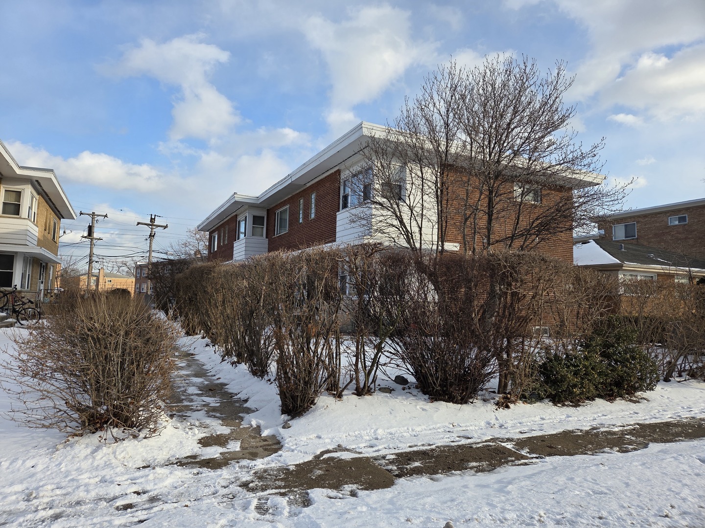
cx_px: 352
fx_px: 468
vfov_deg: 58.9
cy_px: 264
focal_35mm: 23
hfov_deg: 73.9
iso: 80
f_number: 1.8
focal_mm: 5.4
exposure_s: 1/2391
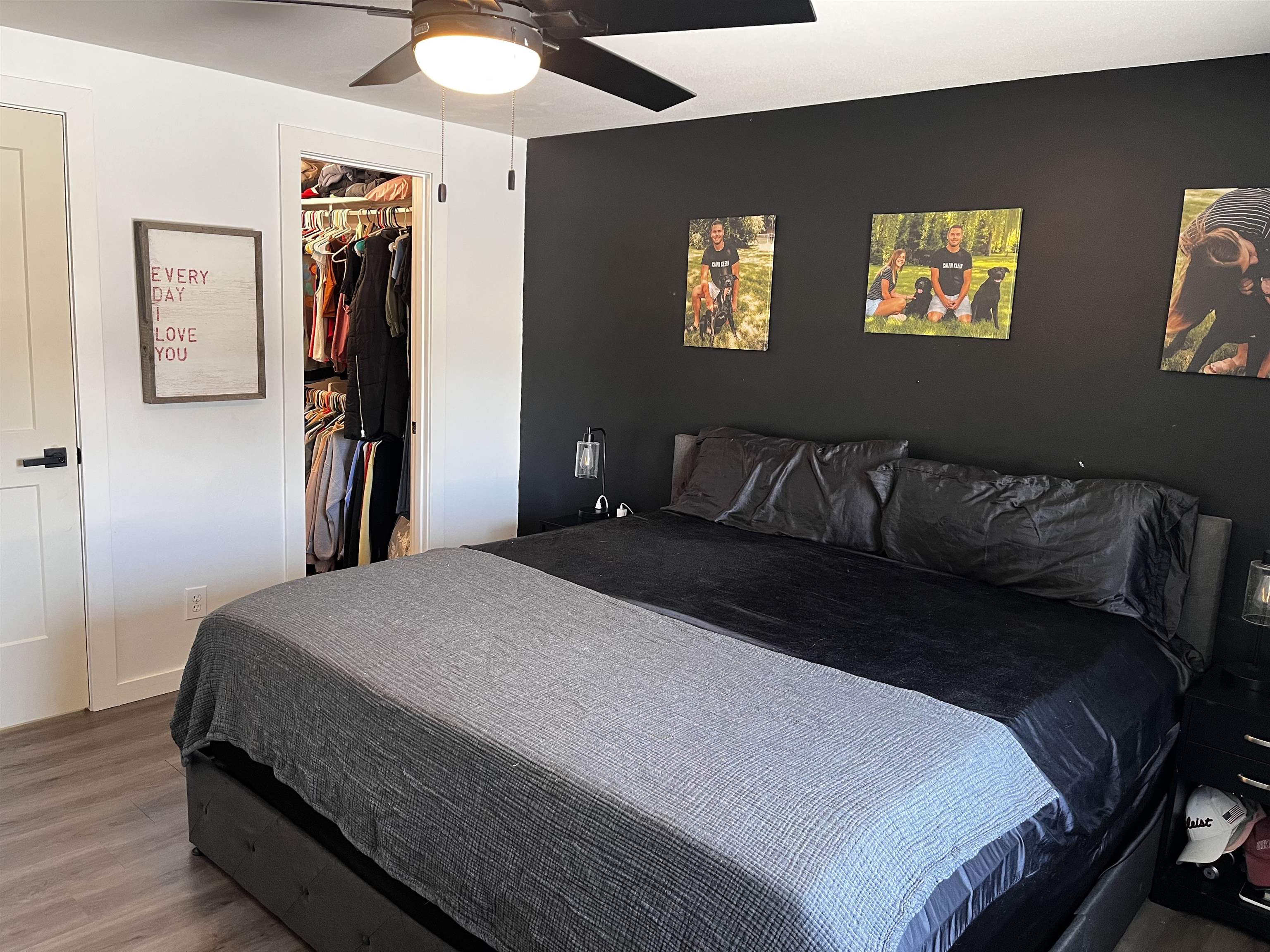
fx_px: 954
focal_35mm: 26
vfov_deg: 53.1
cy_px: 476
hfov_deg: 67.3
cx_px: 635
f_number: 1.6
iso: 160
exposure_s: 1/60
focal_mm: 5.1
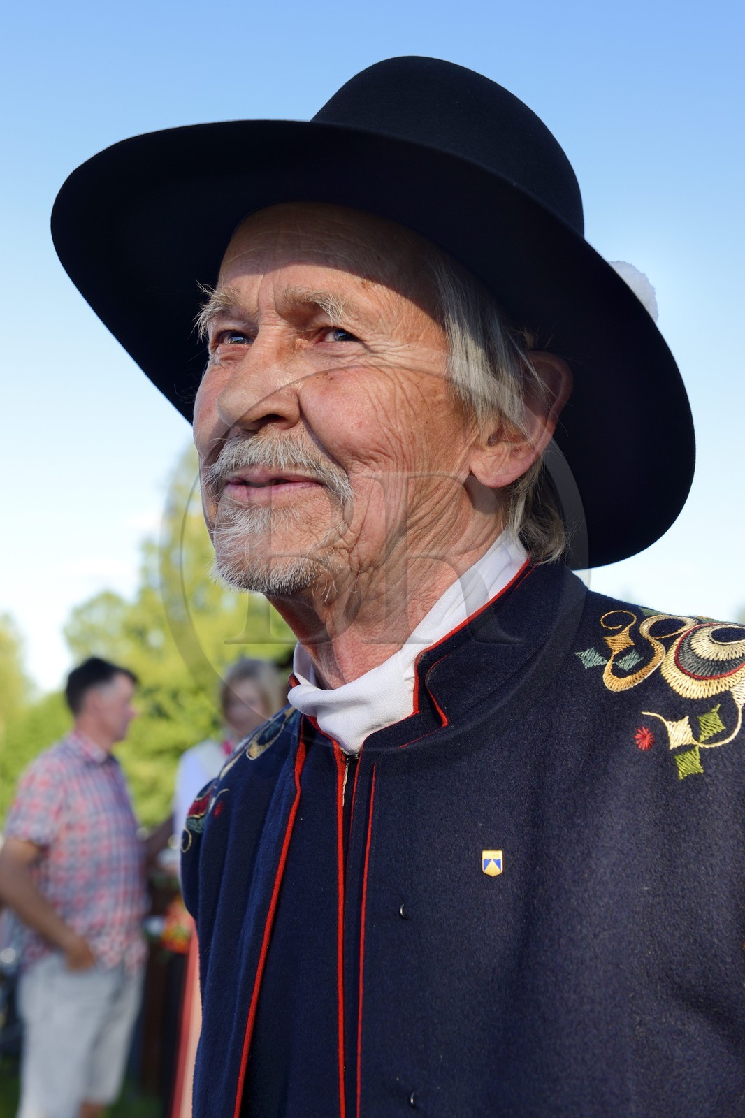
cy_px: 559
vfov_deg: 43.6
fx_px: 1397
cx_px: 372
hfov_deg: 29.9
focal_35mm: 45
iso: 200
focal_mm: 45
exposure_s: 1/320
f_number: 5.6
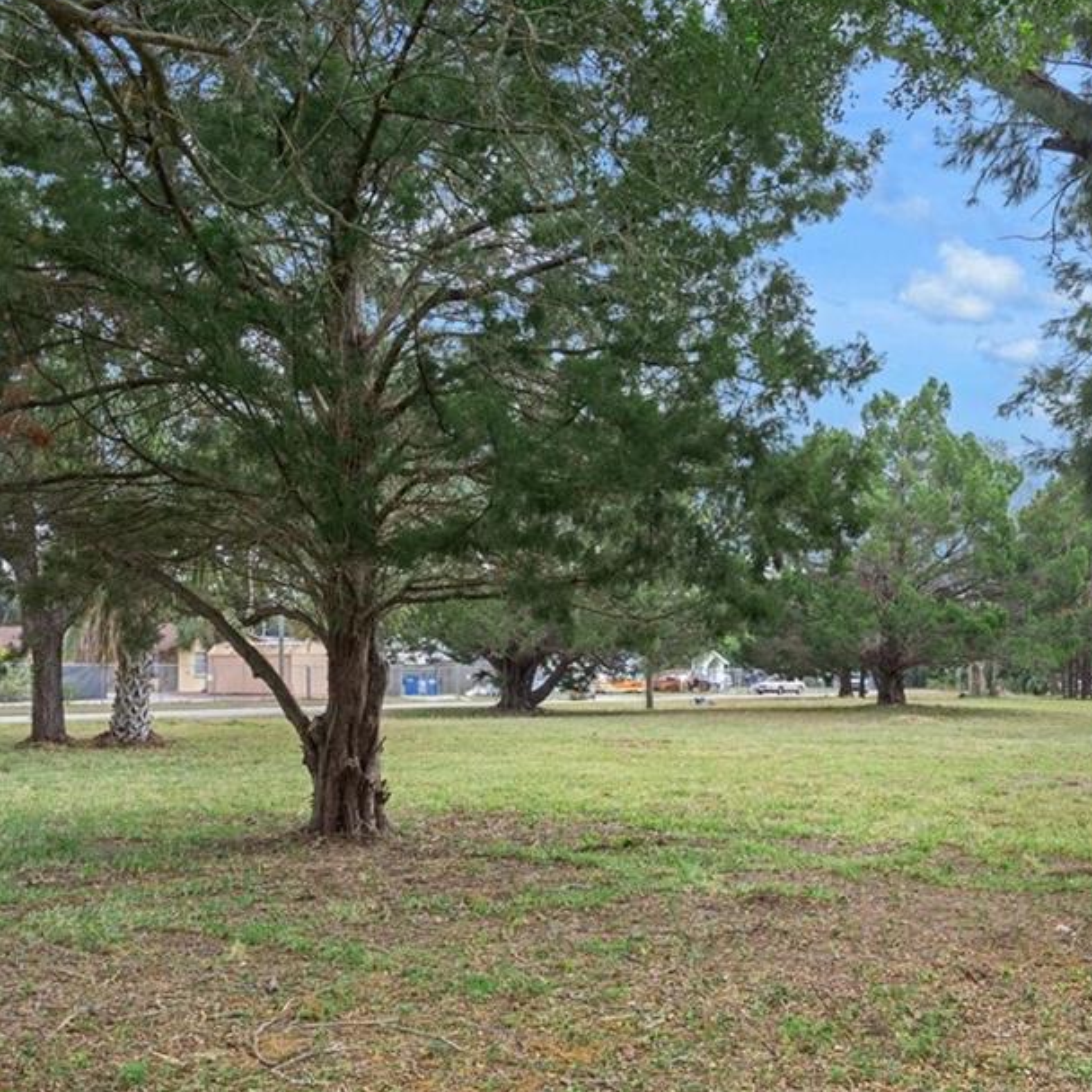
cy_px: 675
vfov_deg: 43.5
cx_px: 602
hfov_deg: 43.8
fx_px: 1356
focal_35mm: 38
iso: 320
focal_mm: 17
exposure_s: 1/25
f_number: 8
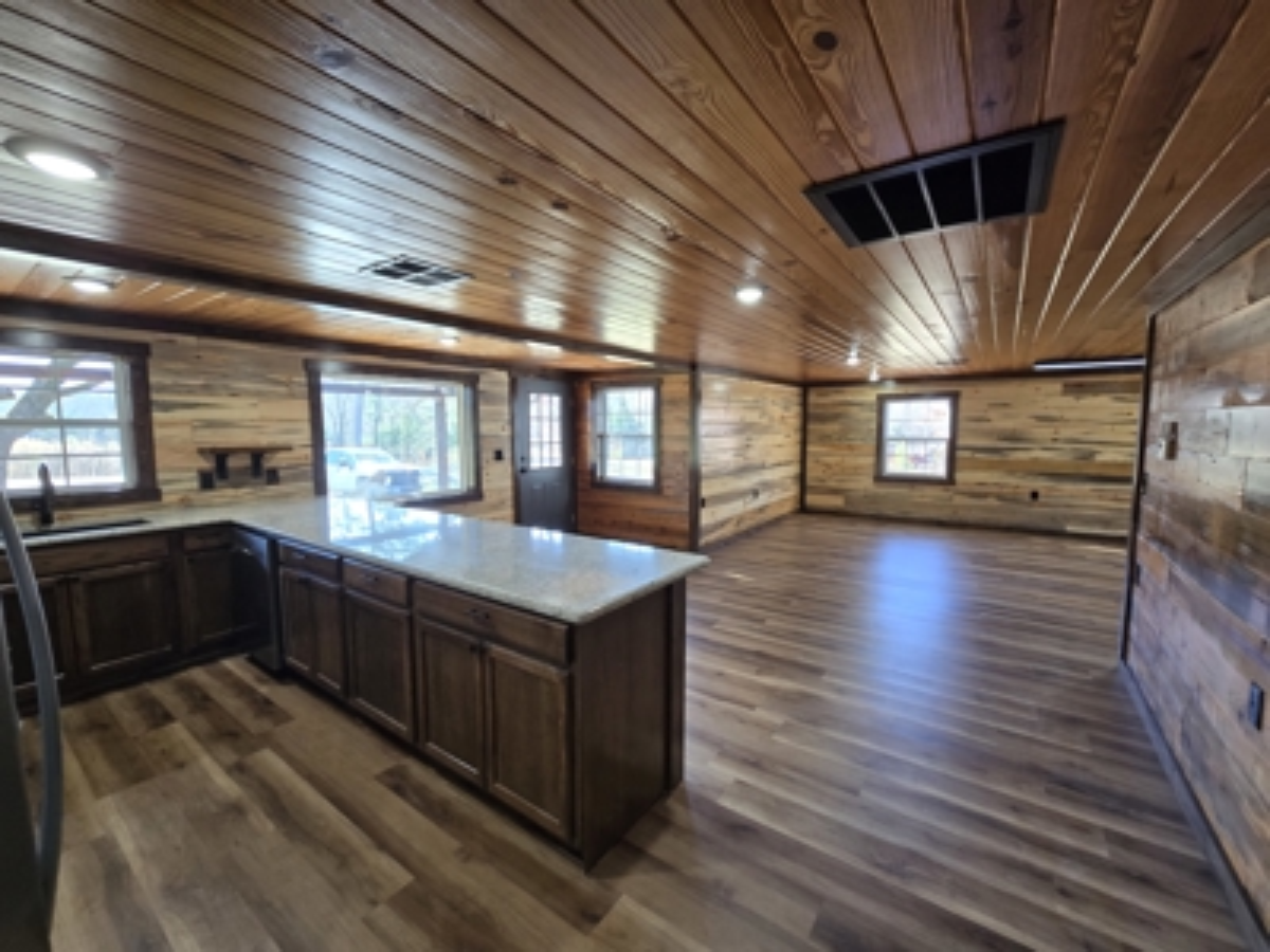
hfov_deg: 106.2
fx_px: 477
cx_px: 635
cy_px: 476
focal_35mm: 13
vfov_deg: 89.9
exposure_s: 1/60
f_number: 2.2
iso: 160
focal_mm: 2.2
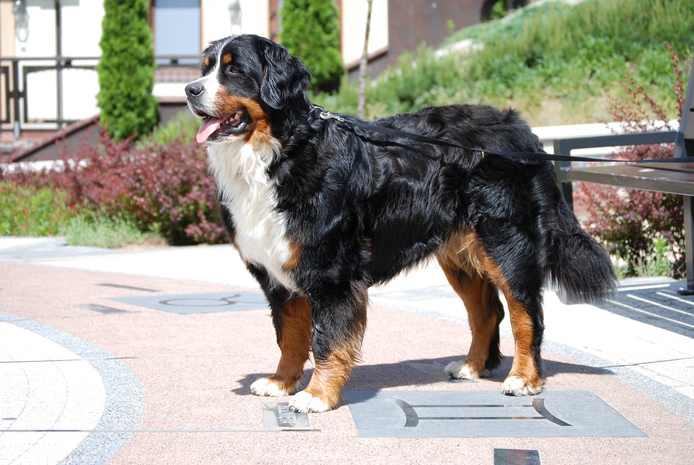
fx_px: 1592
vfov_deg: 16.6
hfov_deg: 24.6
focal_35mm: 82
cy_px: 232
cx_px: 347
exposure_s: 1/640
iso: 200
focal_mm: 55
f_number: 4
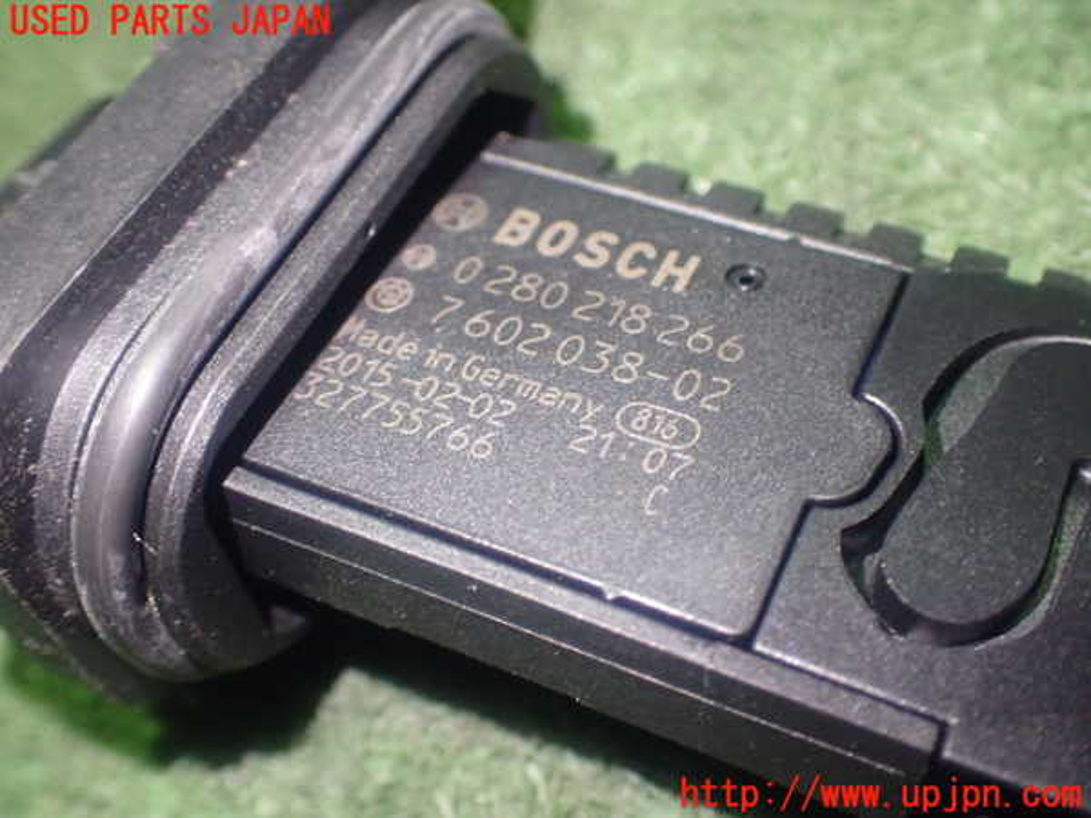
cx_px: 546
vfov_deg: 35.1
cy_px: 409
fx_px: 1292
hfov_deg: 45.8
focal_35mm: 41
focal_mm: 7.31
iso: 800
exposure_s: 1/40
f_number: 2.8
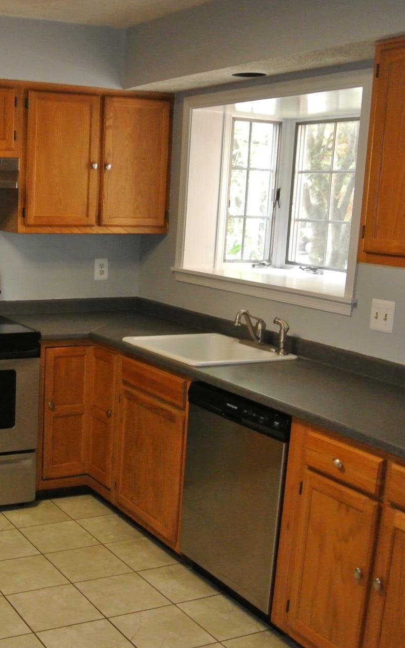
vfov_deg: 44.3
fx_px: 795
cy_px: 350
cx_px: 36
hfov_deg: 27.5
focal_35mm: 45
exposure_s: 1/60
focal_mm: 10
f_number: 3.5
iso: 1000
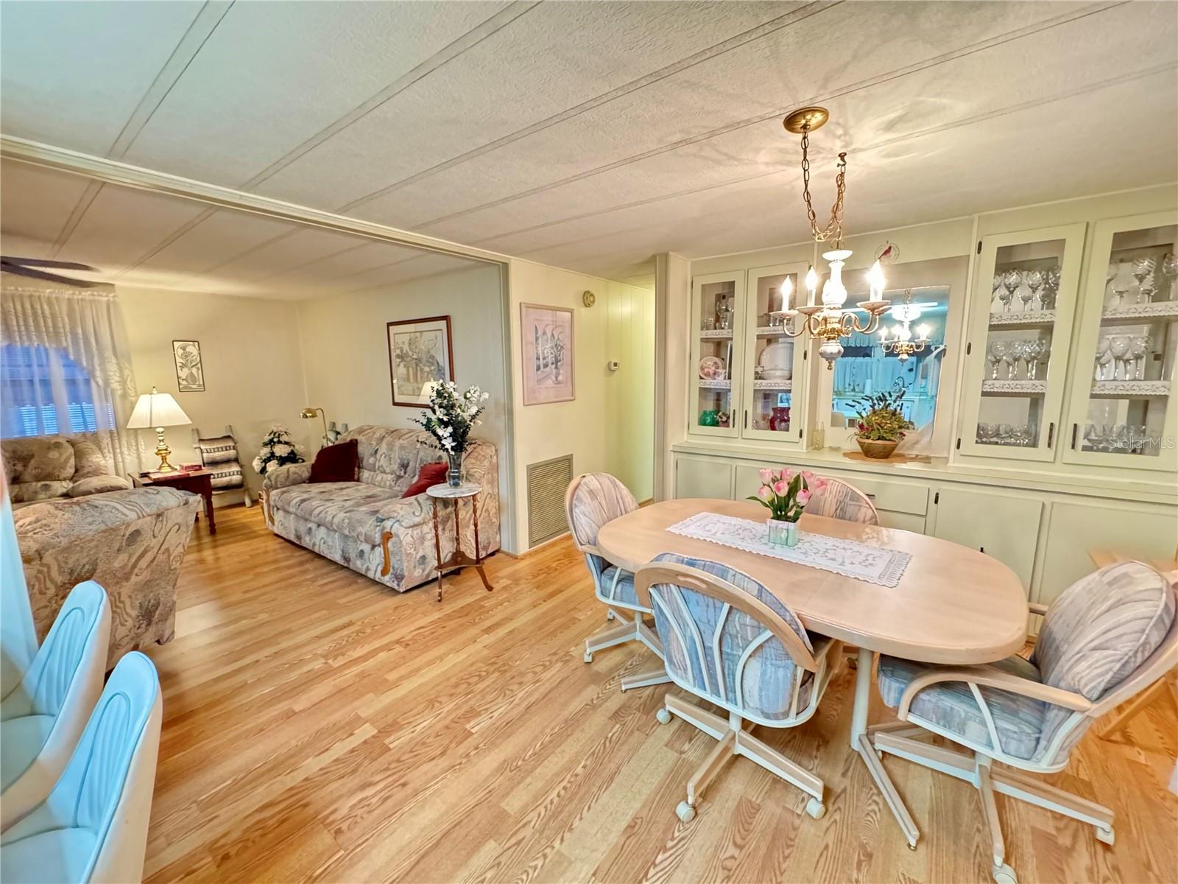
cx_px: 589
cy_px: 442
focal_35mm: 14
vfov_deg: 85.7
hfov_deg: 102.1
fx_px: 476
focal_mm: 2.22
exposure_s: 1/60
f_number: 2.2
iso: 1250
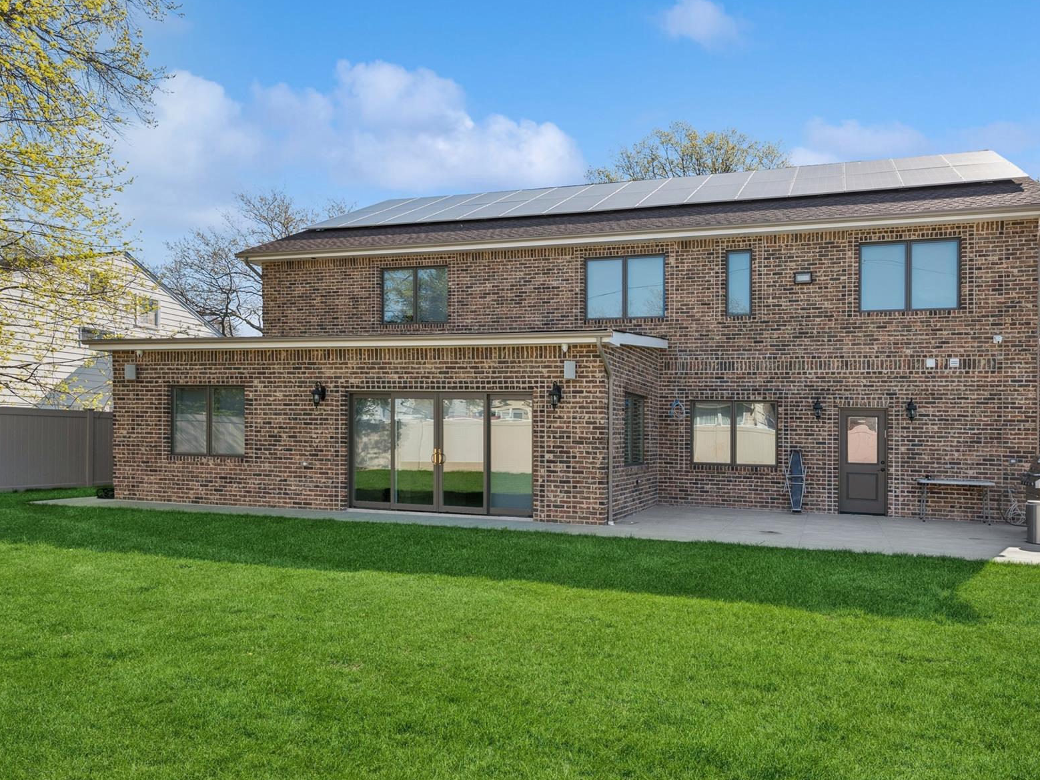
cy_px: 436
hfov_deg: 71.1
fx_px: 721
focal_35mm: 24
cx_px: 604
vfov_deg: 56.7
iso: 200
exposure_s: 1/200
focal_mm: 19
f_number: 9
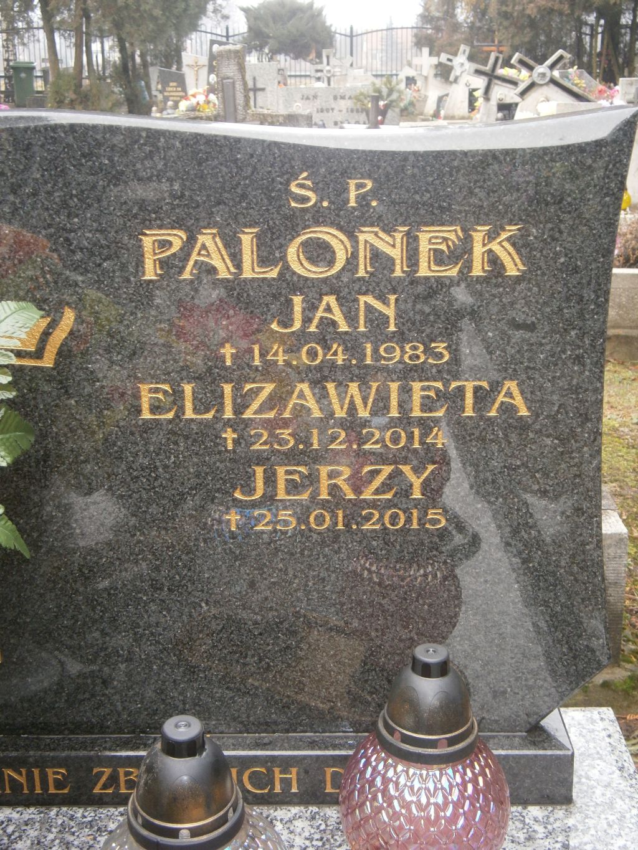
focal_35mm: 47
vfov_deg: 40.4
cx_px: 319
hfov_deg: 30.9
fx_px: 1155
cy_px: 425
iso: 125
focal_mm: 8.3
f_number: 3.4
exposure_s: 1/40
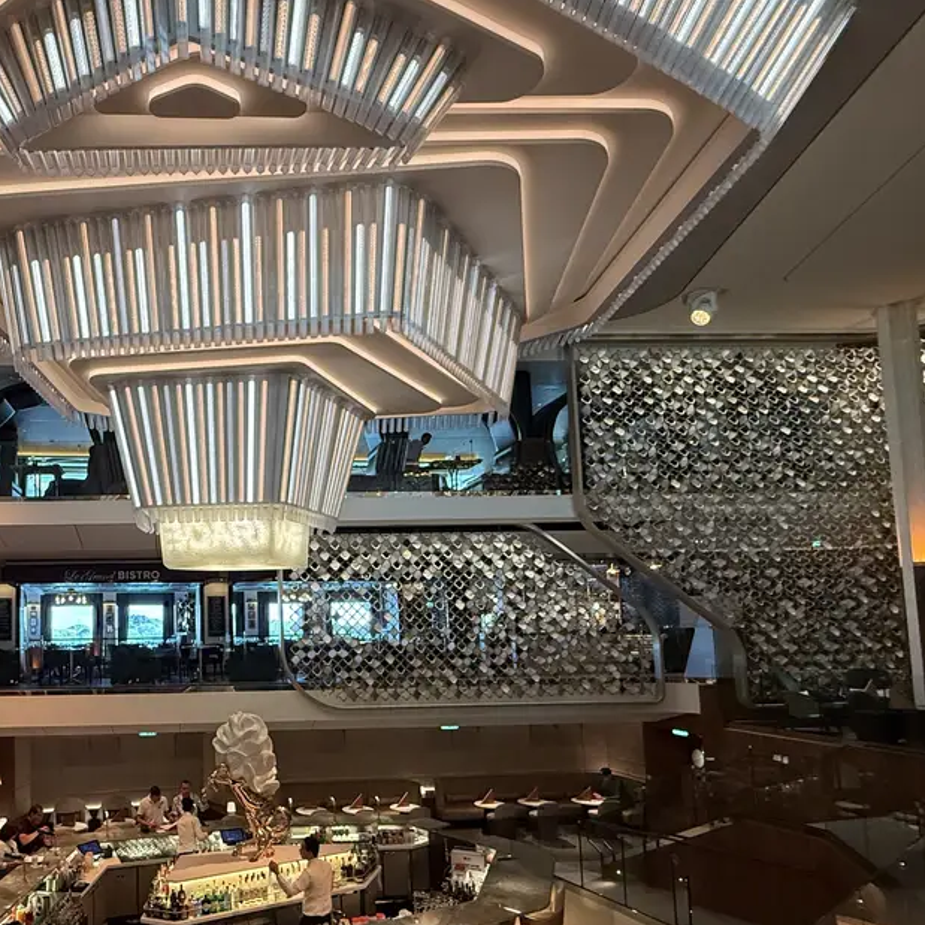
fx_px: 726
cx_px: 209
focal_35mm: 24
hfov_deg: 60.7
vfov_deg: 64.2
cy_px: 574
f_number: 2.2
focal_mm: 2.22
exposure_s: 1/100
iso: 320
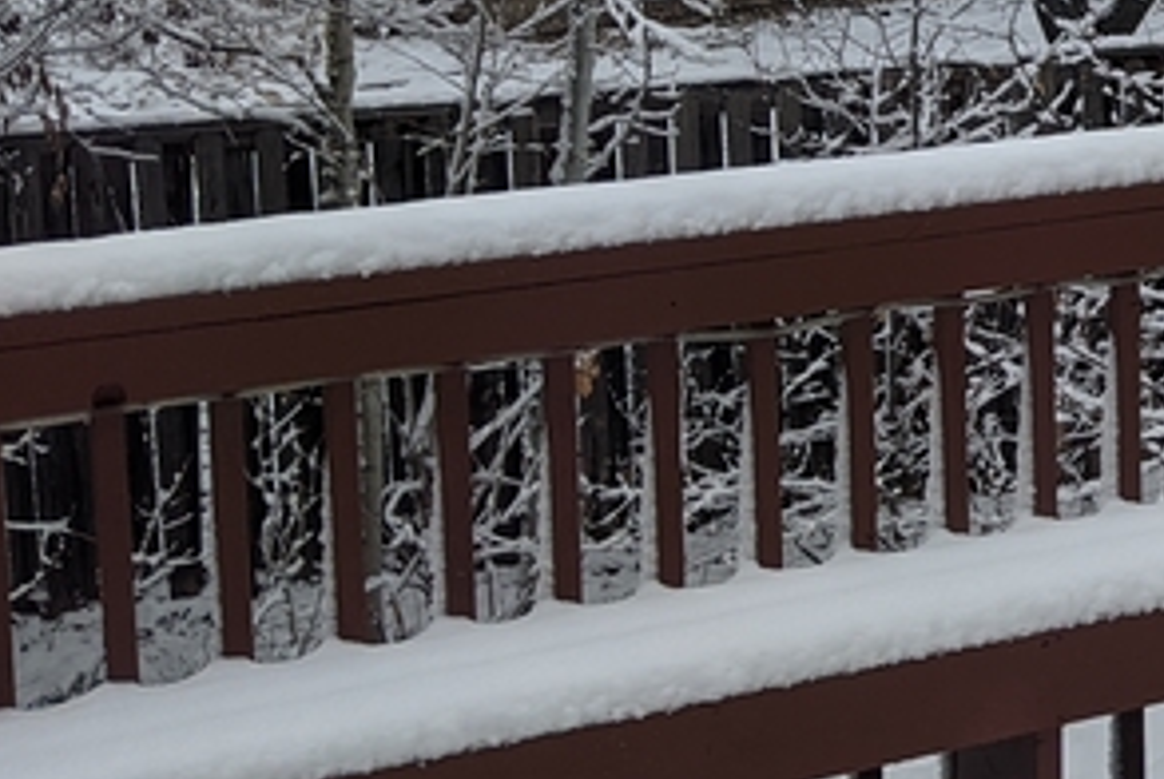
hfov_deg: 17.6
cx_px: 1974
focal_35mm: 98
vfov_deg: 13.8
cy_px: 60
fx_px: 3172
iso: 66
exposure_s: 1/1304
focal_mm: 4.44
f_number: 1.8
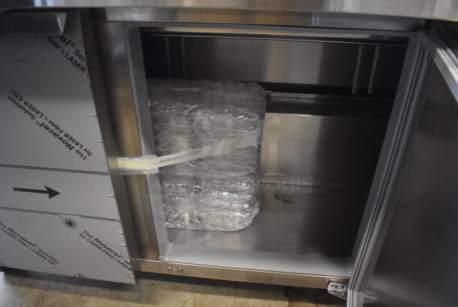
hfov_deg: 67.3
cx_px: 229
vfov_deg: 48.0
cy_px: 154
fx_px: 344
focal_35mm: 27
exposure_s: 1/125
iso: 4500
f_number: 3.5
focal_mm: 18
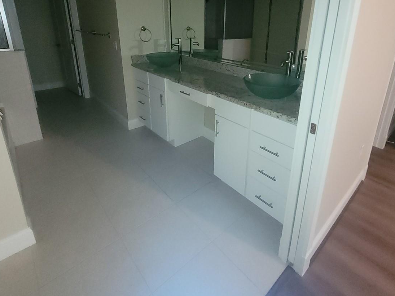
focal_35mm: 19
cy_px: 87
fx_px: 217
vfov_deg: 65.8
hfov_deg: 84.5
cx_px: 215
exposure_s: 1/30
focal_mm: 1.74
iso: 400
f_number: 2.2
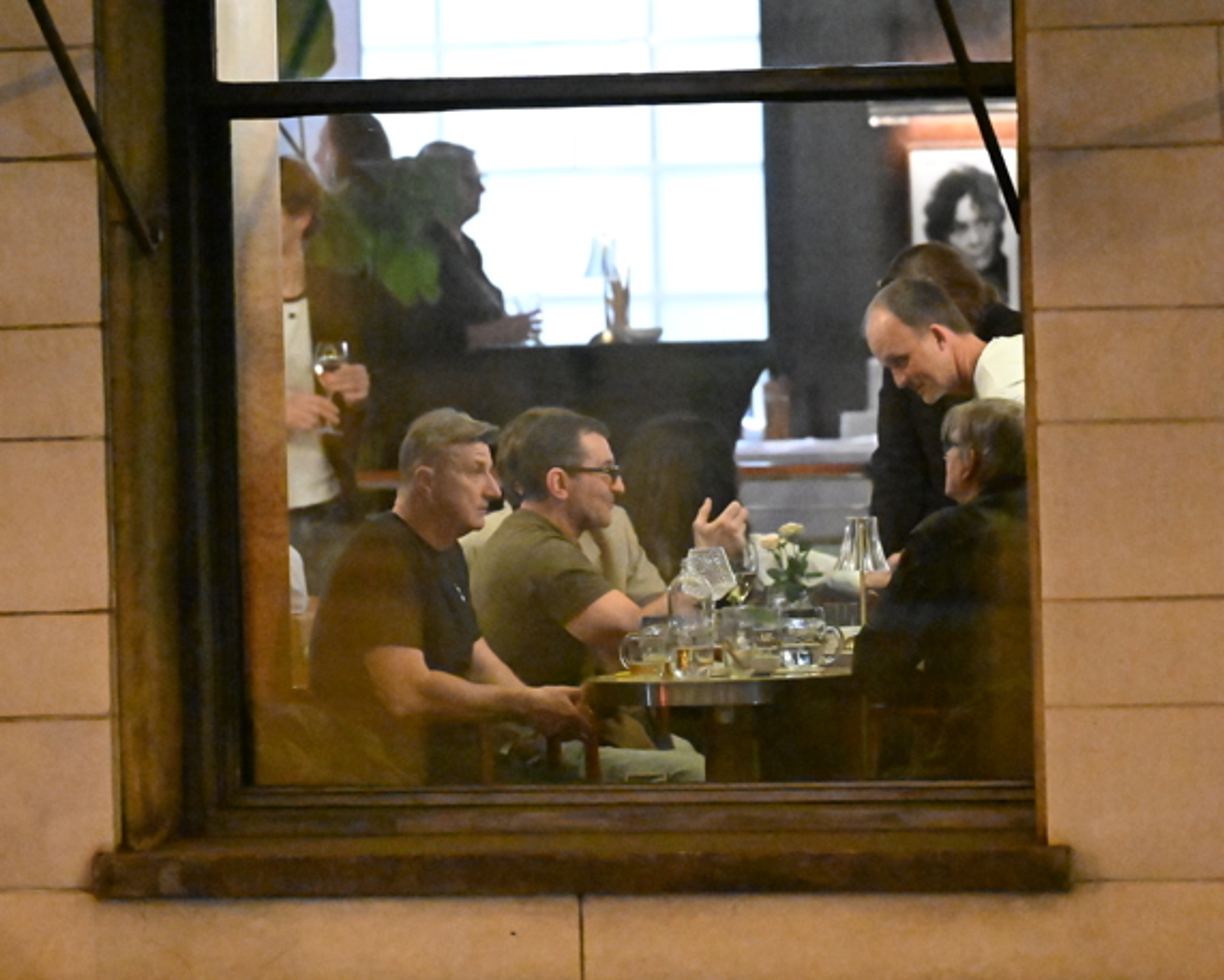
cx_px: 502
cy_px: 491
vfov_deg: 4.6
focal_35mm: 340
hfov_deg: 5.7
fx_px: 12319
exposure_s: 1/400
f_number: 3.2
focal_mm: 200
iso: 32000
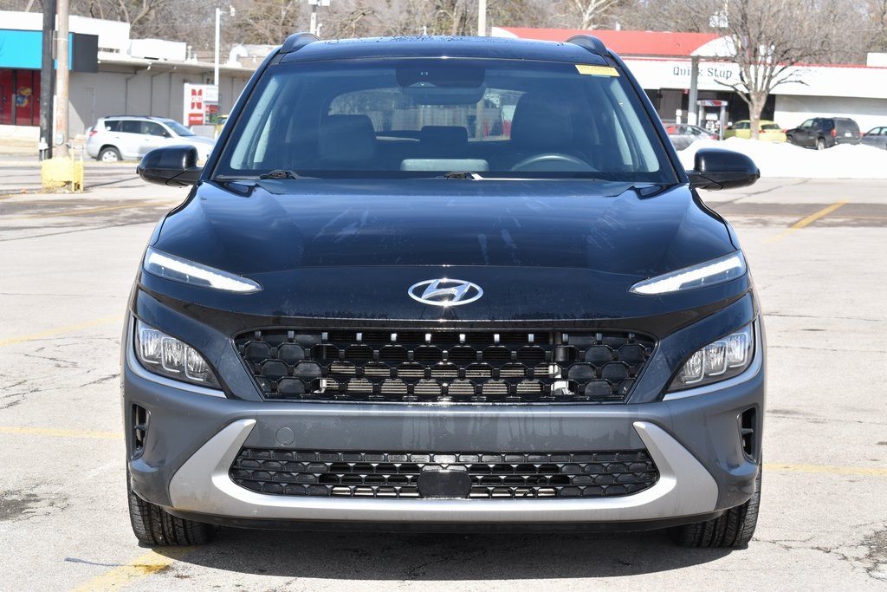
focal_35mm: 78
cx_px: 444
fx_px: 1922
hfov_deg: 26.0
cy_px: 296
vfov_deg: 17.5
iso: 220
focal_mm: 52
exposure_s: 1/250
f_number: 8
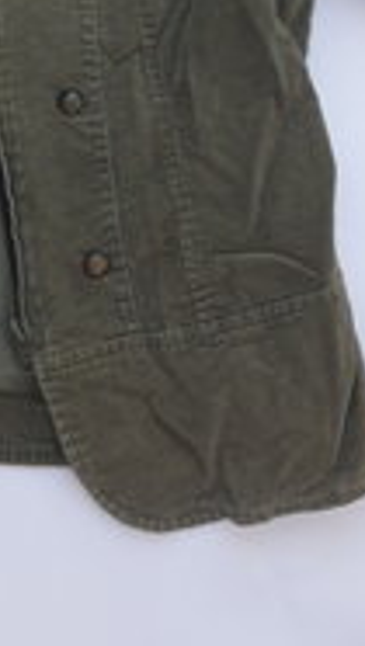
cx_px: -31
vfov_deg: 25.0
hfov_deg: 15.2
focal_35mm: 78
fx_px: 1338
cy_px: -85
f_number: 1.8
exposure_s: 1/100
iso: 25
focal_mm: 4.6
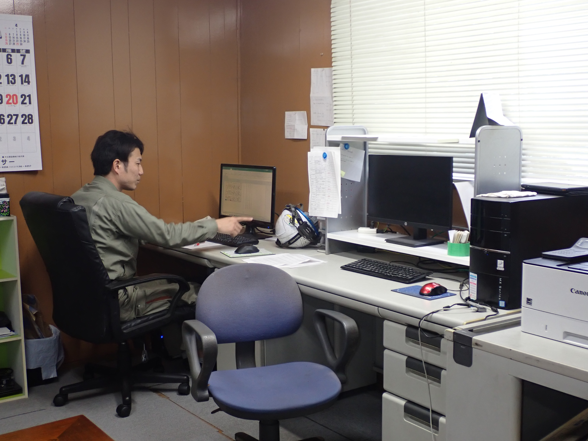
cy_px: 220
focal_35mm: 44
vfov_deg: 32.9
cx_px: 294
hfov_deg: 42.9
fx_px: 747
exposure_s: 1/40
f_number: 2.9
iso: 250
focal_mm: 7.84
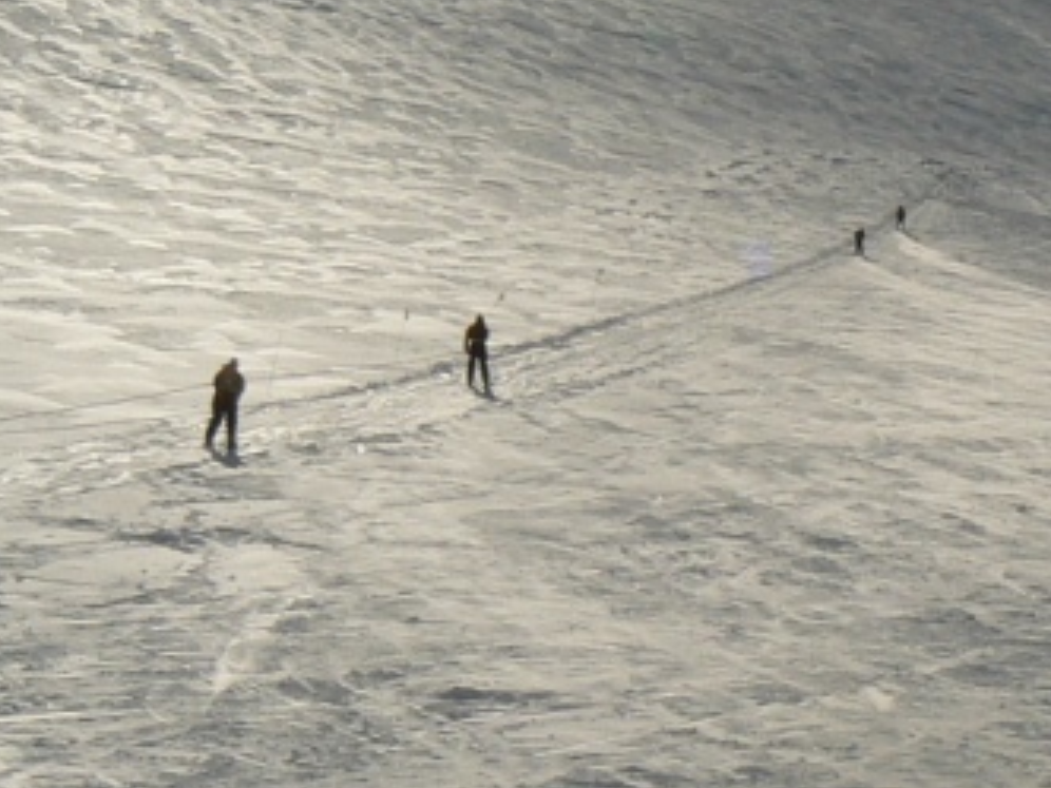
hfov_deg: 17.4
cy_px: 823
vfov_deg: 13.1
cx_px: 1000
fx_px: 3370
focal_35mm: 111
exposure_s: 1/2000
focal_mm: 6
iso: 80
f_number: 8
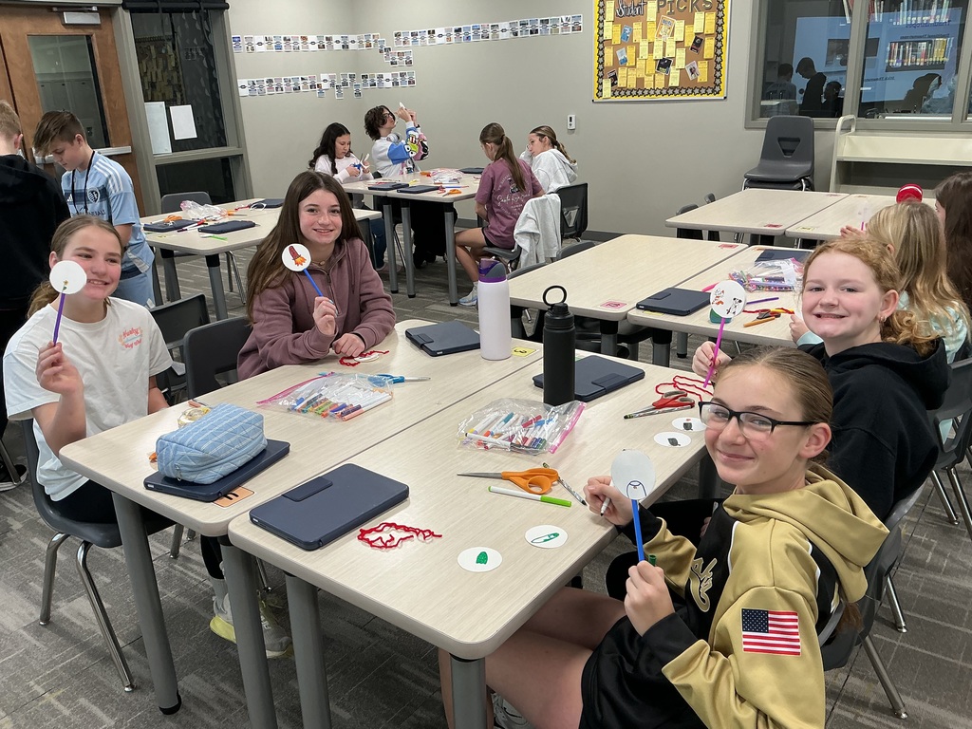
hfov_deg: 61.7
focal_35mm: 29
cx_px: 486
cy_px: 364
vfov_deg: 48.2
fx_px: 814
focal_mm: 3
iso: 50
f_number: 1.8
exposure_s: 1/60
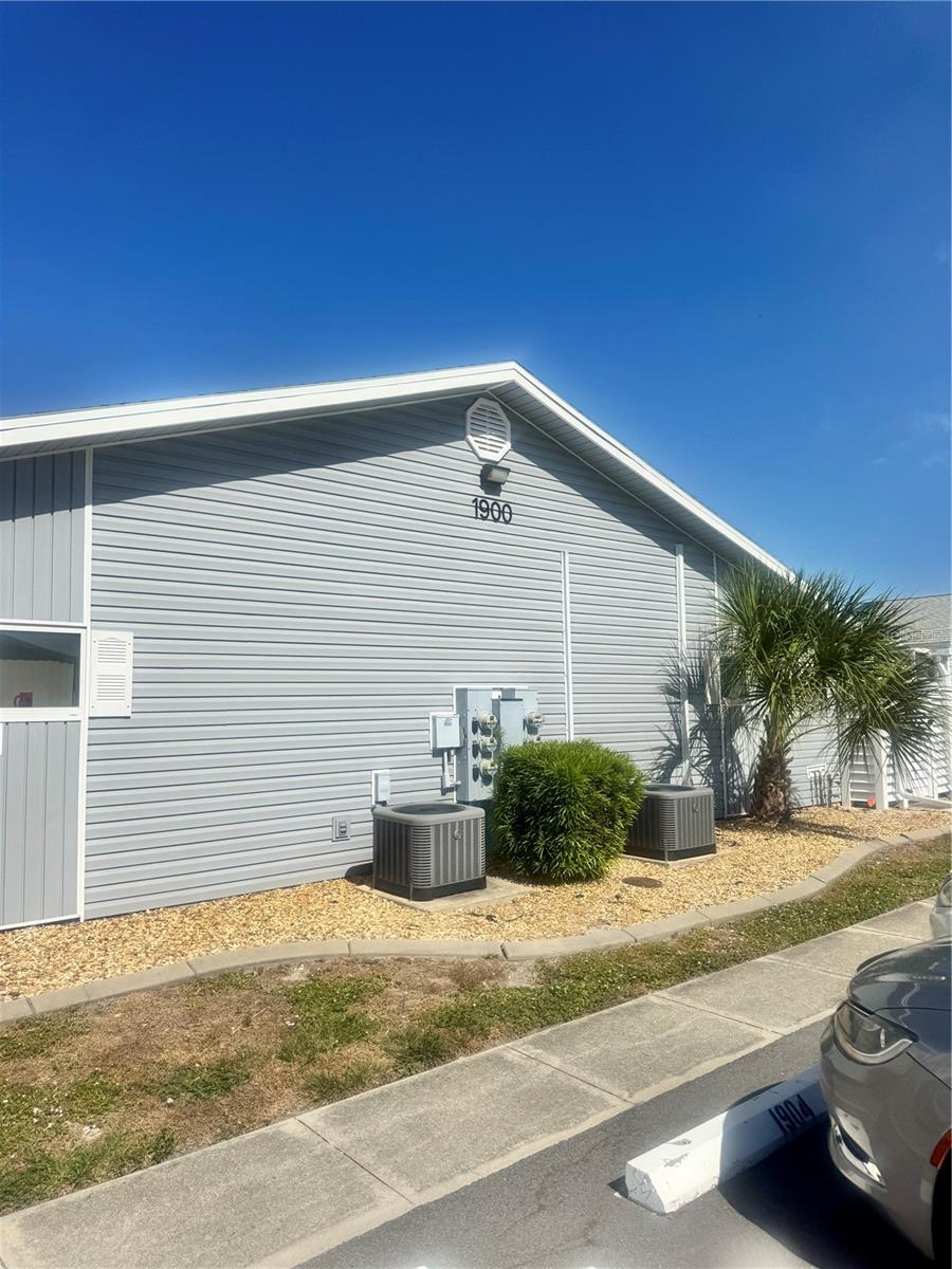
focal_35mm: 24
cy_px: 634
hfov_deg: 56.8
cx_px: 476
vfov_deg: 71.6
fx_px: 880
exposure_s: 1/12346
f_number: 1.78
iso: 80
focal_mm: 6.76
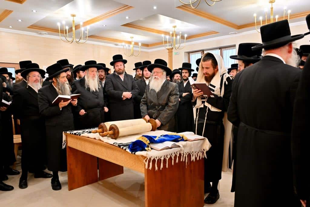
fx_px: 241
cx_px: 155
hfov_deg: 65.5
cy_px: 104
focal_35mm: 28
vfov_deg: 46.4
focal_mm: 28
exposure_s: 1/160
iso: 800
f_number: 4
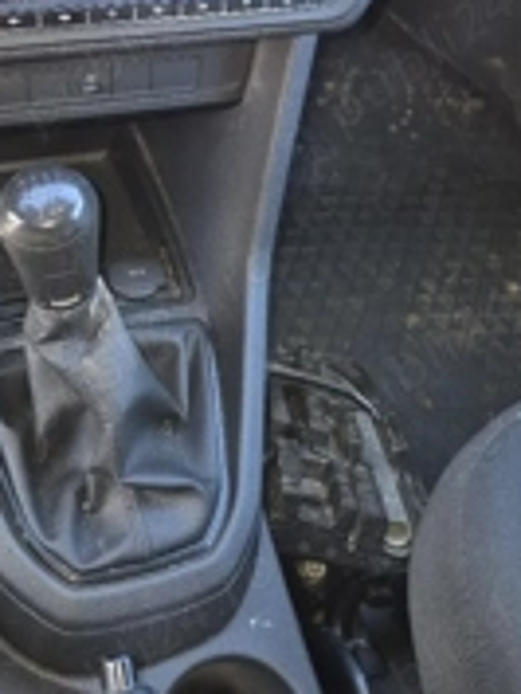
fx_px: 1042
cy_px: 82
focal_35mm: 52
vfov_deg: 34.9
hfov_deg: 28.0
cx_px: 227
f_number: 1.8
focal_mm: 5.4
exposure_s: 1/33
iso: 100
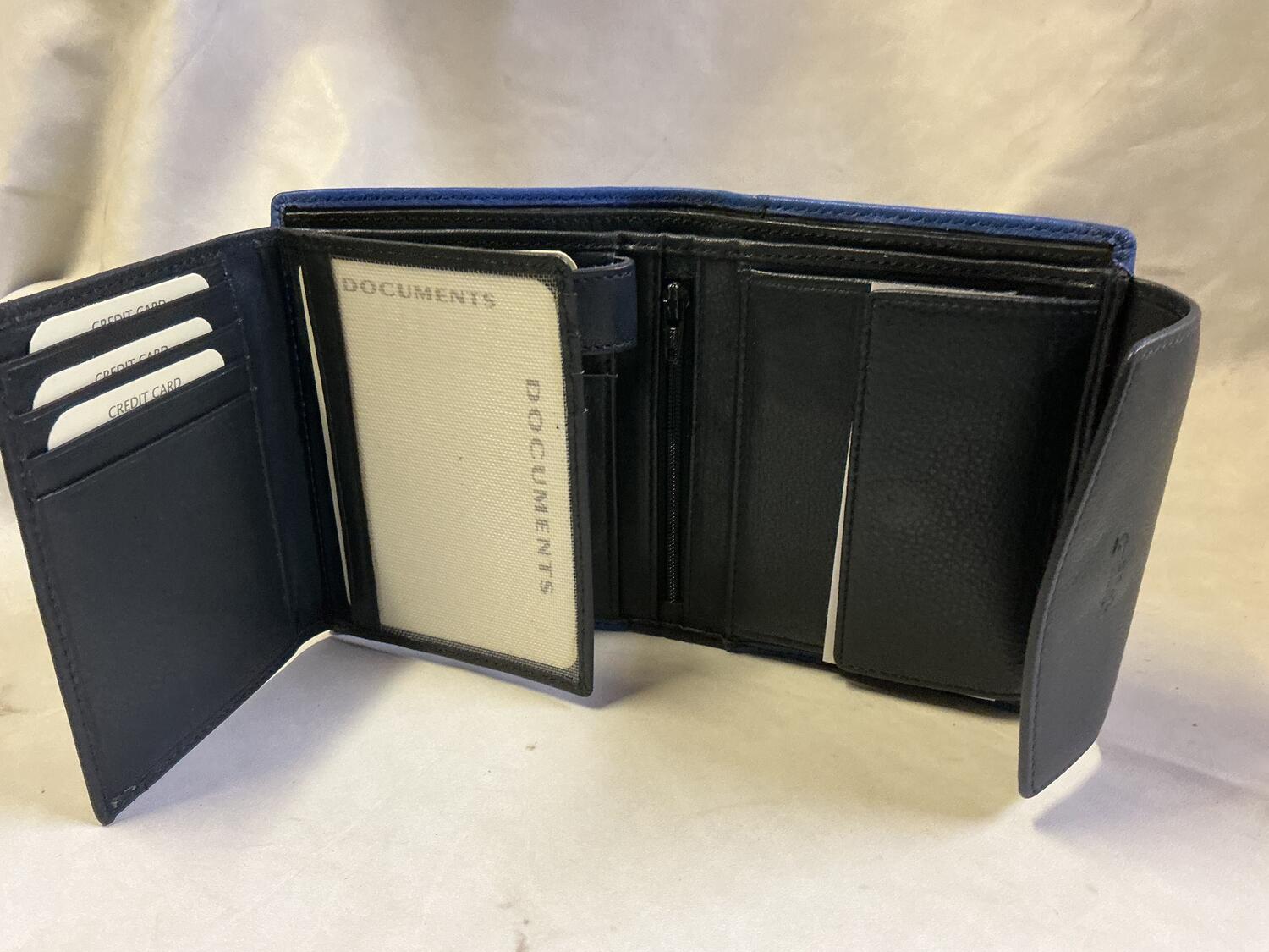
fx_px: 1063
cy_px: 476
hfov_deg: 61.7
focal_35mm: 29
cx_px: 634
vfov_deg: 48.2
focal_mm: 3
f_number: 1.8
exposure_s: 1/50
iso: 200
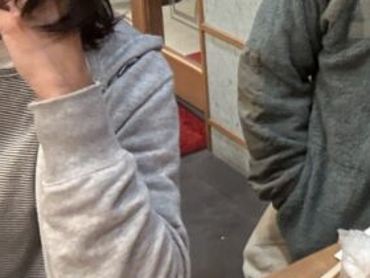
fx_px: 898
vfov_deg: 16.2
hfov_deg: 21.4
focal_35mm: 84
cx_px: 462
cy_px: -130
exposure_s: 1/33
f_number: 1.9
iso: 250
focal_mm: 2.69
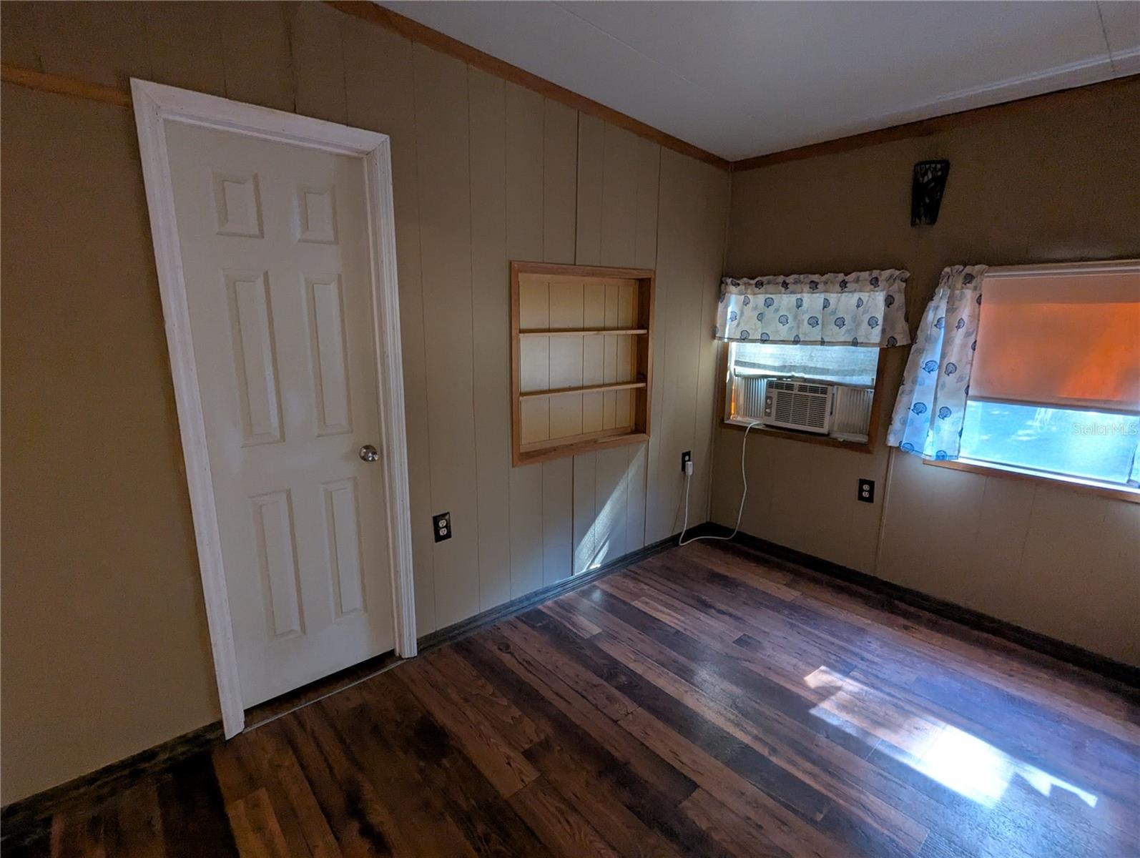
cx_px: 570
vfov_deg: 78.2
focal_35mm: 16
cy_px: 429
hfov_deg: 94.4
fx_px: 528
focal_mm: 2.35
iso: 172
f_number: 2.2
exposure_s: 1/25.7
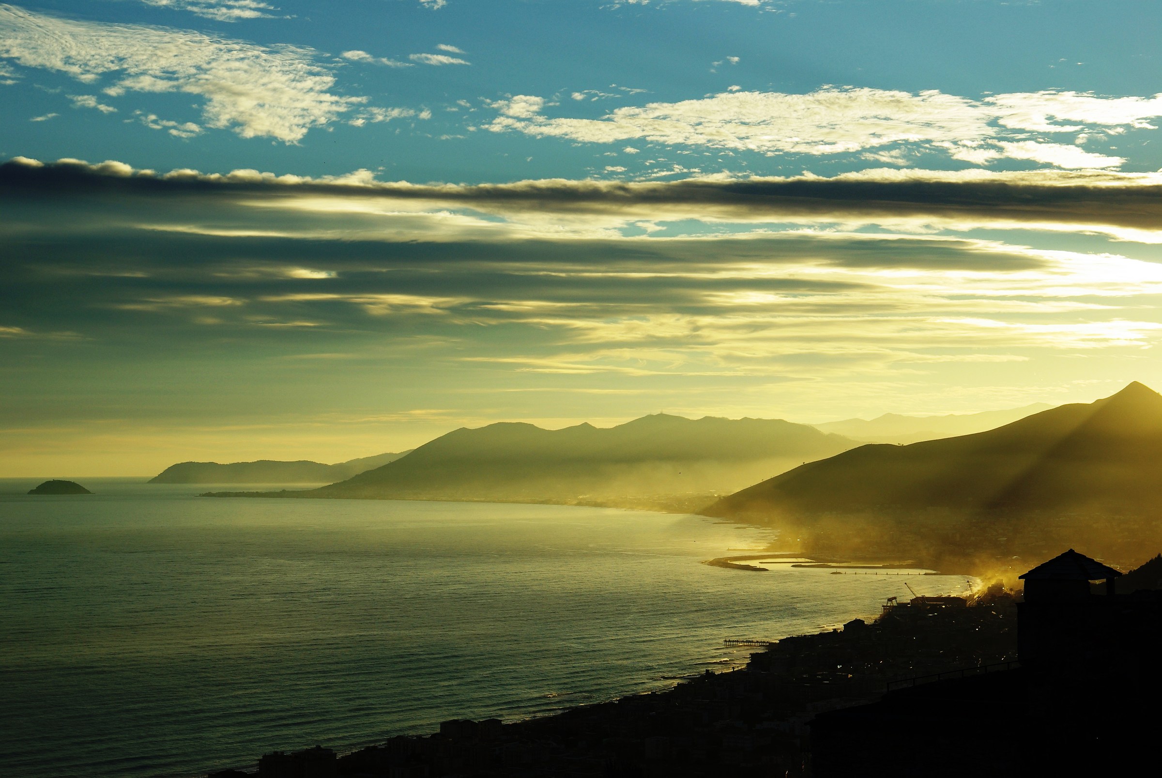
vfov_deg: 18.2
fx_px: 2423
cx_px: 581
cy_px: 389
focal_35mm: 75
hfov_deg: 27.0
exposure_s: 1/400
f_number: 8
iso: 100
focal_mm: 50
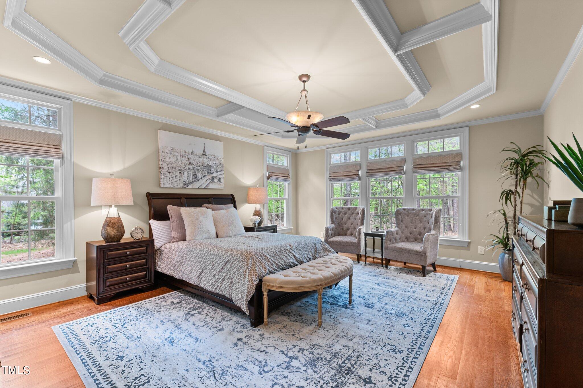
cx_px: 292
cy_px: 194
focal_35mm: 15
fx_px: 243
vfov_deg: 77.2
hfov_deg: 100.4
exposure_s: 1/3
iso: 400
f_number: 6.3
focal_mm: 15
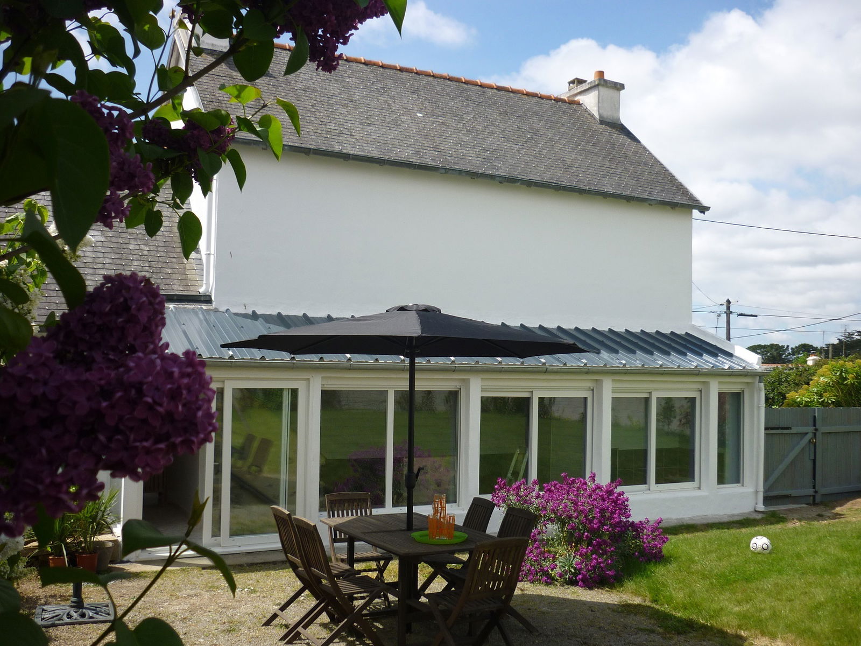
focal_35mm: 33
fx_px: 821
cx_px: 430
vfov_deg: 42.9
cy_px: 323
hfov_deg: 55.4
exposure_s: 1/160
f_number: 8
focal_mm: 5.5
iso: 80
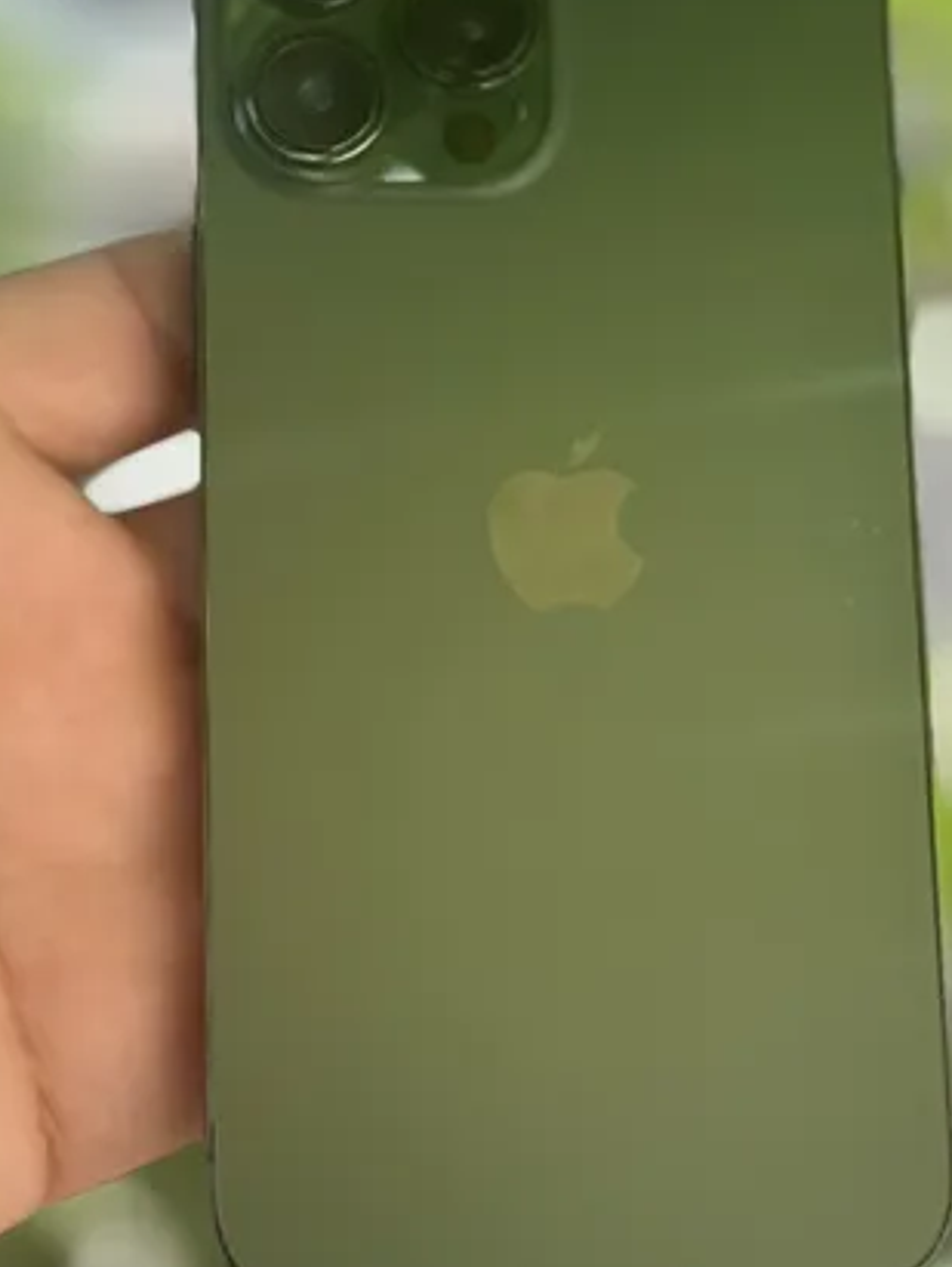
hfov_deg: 17.6
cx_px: 601
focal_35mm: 84
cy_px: 647
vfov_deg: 23.3
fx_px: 3075
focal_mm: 6.76
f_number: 1.78
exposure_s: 1/568
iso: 64
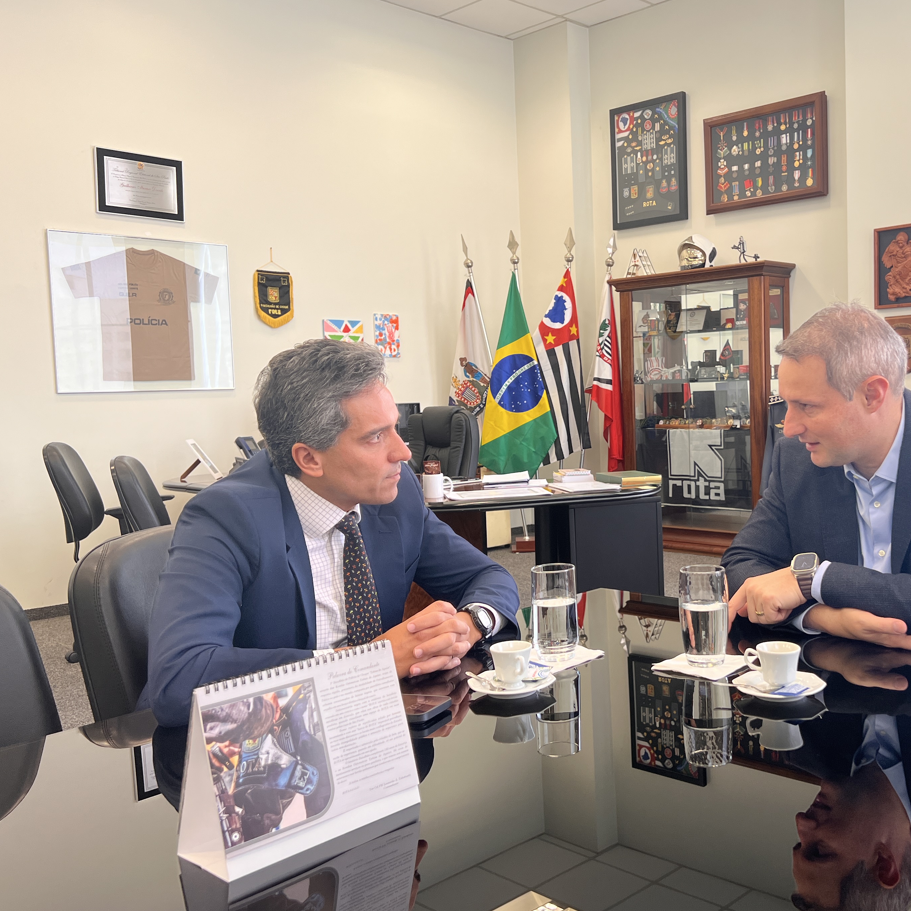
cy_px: 446
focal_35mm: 34
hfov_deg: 47.6
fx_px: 1012
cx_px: 613
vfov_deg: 48.4
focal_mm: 5.7
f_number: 1.5
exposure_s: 1/120
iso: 50
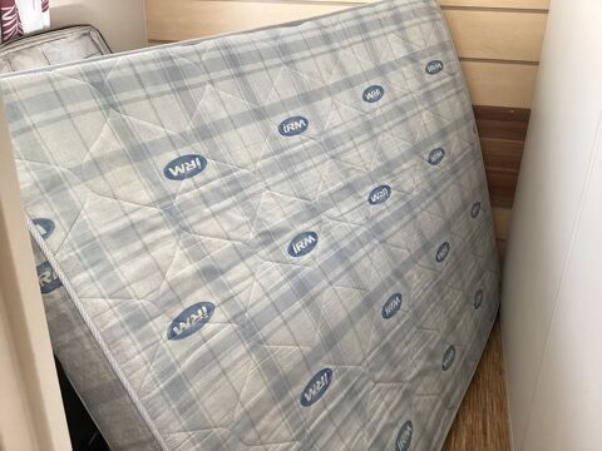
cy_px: 226
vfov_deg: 45.4
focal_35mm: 31
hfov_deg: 58.4
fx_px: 539
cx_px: 301
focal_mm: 3.3
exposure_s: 1/60
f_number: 2.4
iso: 125
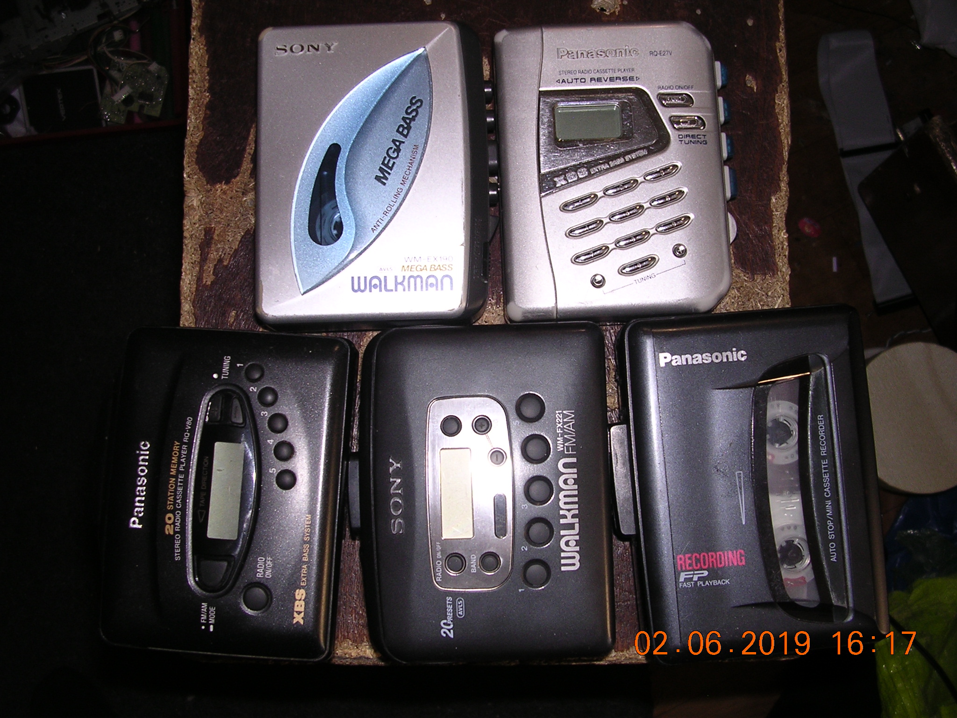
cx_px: 478
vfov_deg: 37.7
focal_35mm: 38
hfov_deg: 49.0
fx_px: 1051
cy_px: 359
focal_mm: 5.8
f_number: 2.8
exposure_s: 1/60.1
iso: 100
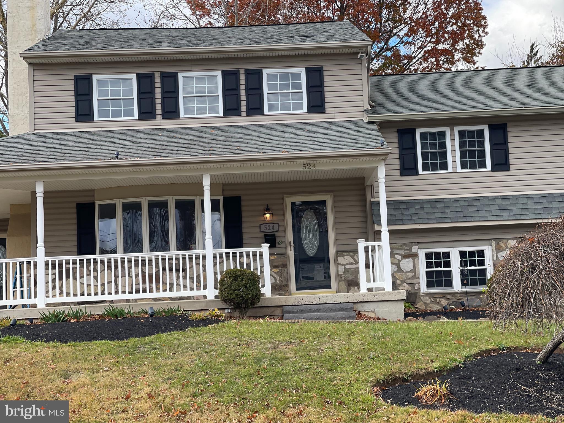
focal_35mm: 64
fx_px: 1043
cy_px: 212
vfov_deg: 22.9
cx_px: 282
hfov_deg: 30.3
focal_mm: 7.5
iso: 25
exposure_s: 1/266
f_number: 2.2
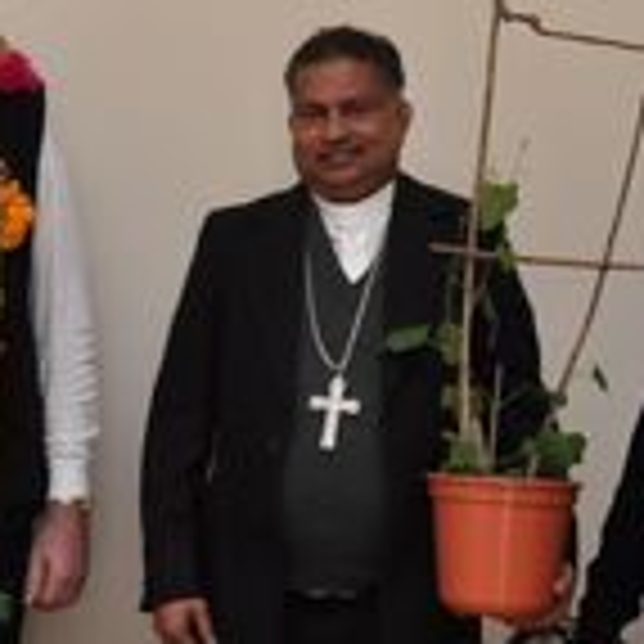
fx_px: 1915
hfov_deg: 19.1
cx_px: 356
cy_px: 297
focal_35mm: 91
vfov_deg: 19.1
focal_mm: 20
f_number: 5.6
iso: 800
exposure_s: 1/60
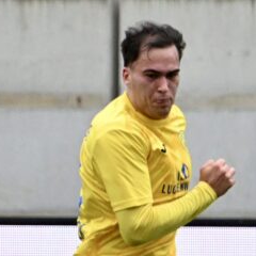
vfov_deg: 1.4
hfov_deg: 1.4
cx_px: -132
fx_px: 10325
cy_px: 330
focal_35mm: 1234
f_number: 5.6
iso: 3600
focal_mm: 340
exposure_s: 1/1600
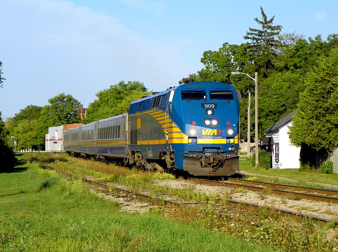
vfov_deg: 11.5
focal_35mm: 129
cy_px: 126
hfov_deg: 15.3
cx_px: 169
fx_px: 1258
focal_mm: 23
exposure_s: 1/500
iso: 64
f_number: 4.5
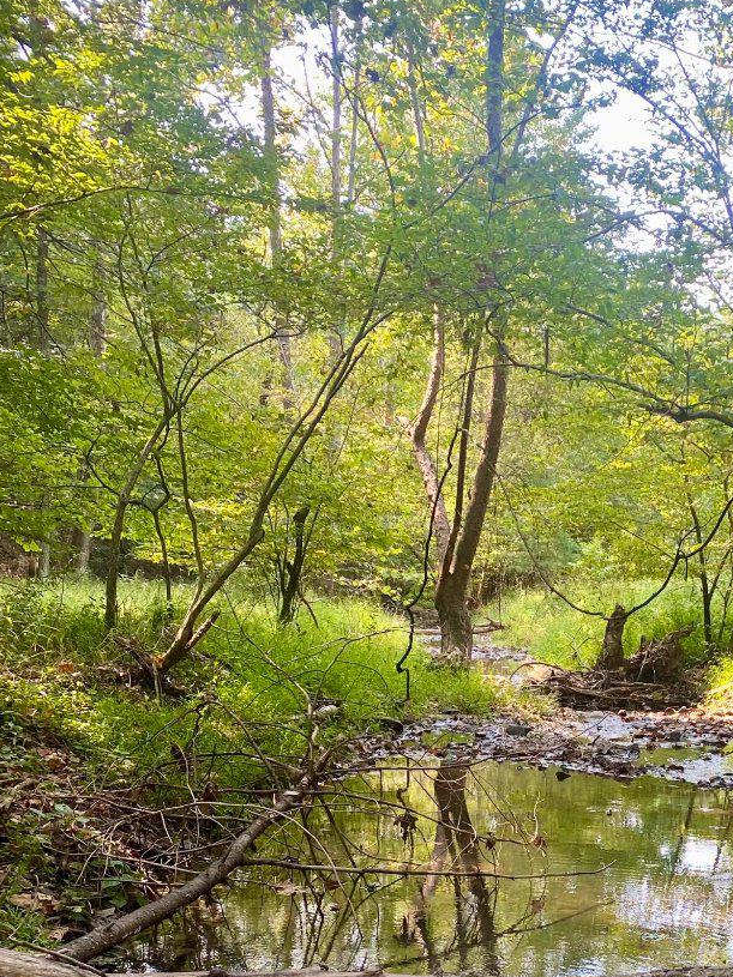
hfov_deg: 28.5
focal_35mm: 49
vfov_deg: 37.1
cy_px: 822
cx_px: 668
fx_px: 1384
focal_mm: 4.25
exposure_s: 1/122
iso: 40
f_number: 1.8
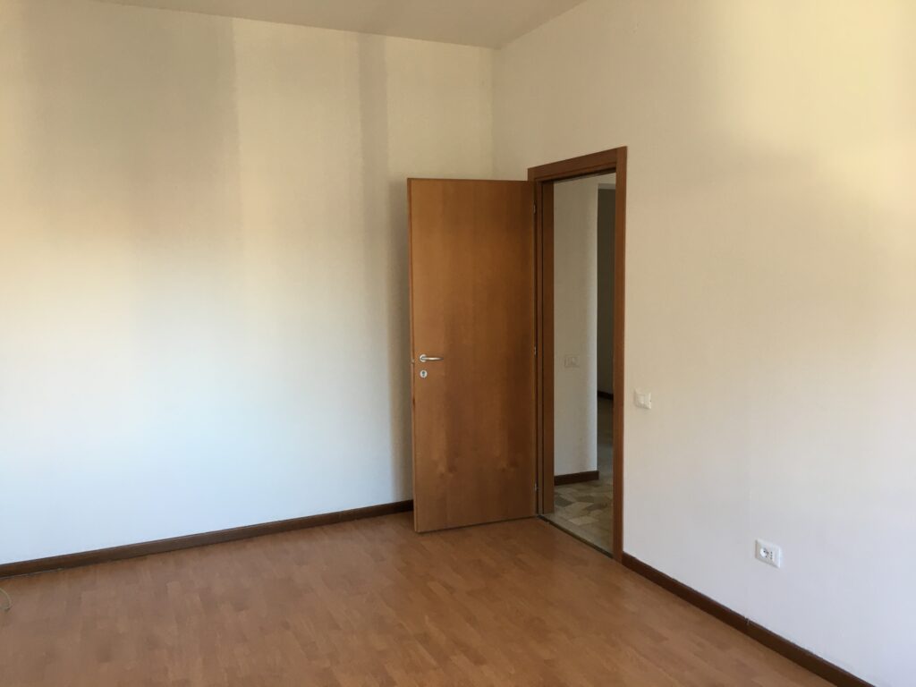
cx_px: 458
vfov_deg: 48.2
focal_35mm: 29
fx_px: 767
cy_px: 344
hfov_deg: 61.7
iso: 80
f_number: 2.2
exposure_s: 1/33
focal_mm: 4.15
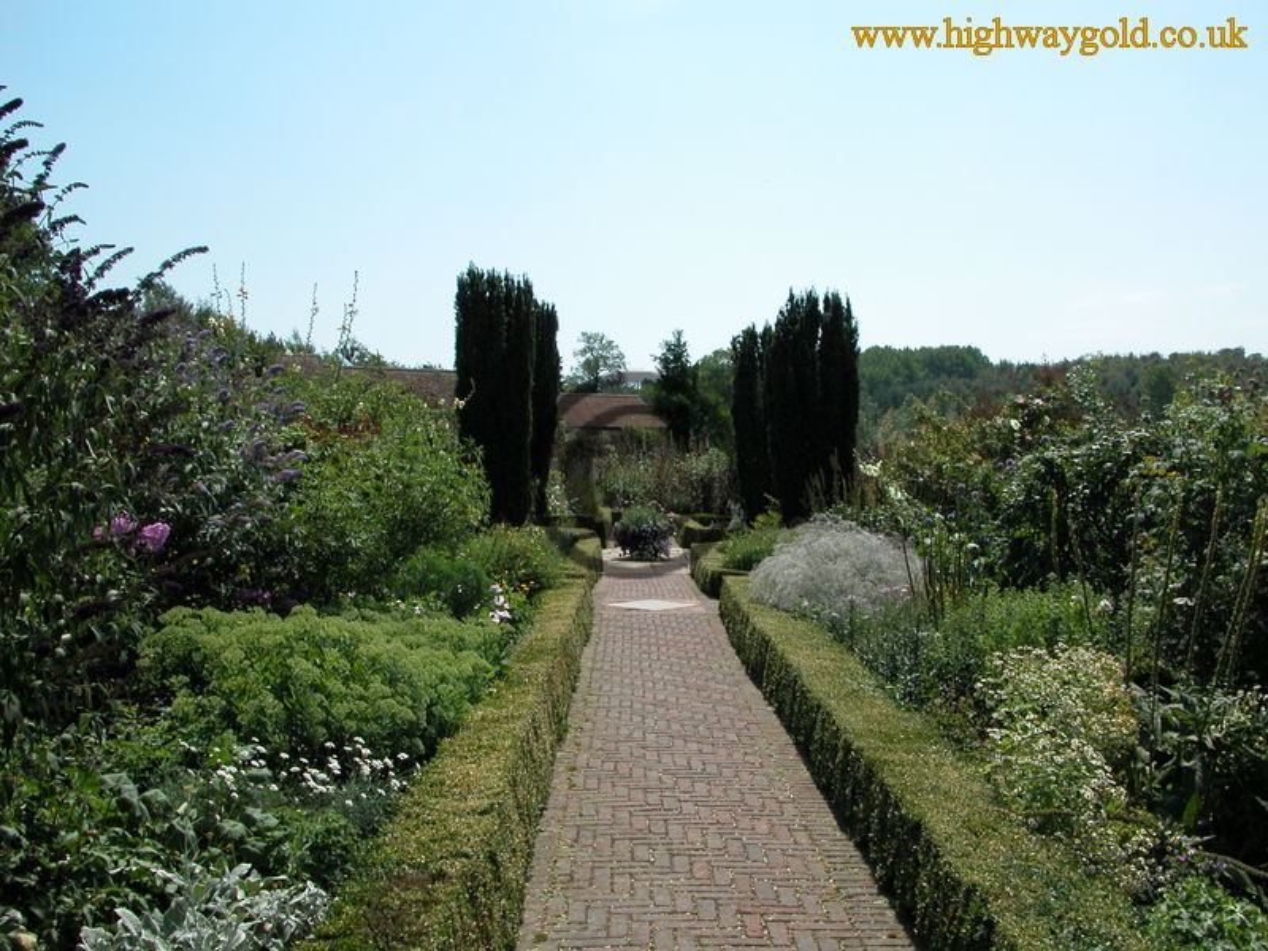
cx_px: 634
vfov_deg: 40.7
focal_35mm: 35
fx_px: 1282
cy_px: 476
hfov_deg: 52.6
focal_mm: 8.9
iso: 100
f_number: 7.1
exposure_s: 1/316
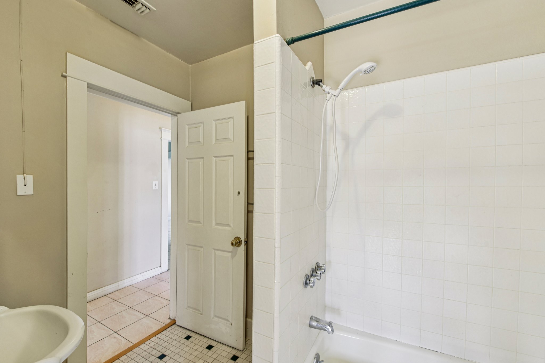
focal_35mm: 14
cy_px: 182
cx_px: 272
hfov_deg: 104.3
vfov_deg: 81.2
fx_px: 212
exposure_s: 1/20
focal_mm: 14
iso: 400
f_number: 8
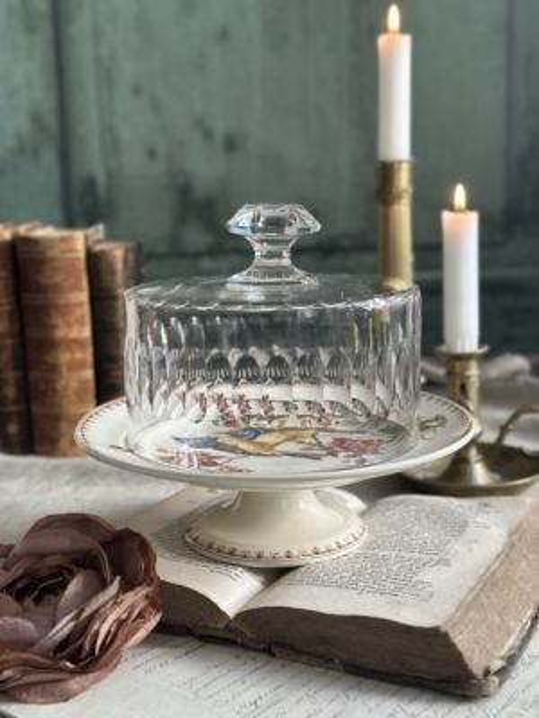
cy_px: 359
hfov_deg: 30.3
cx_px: 270
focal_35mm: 48
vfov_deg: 39.7
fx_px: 997
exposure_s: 1/121
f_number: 1.78
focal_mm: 6.86
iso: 100
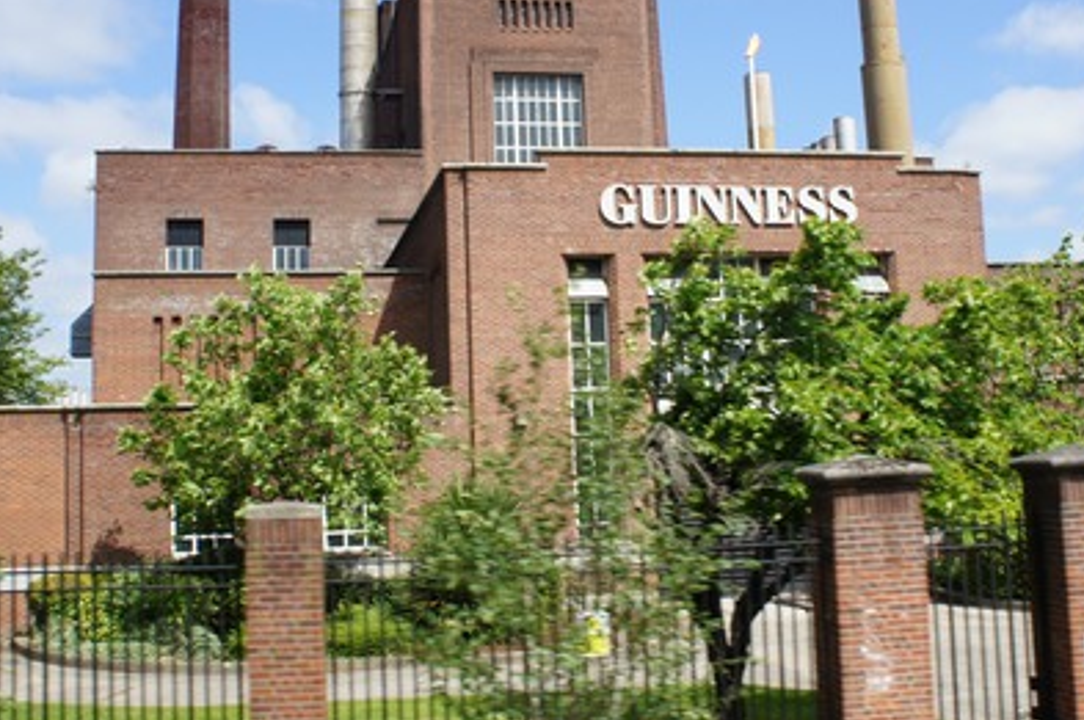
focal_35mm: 44
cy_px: 218
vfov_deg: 30.1
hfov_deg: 44.5
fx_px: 1323
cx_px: 593
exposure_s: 1/250
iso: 250
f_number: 11
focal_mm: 18
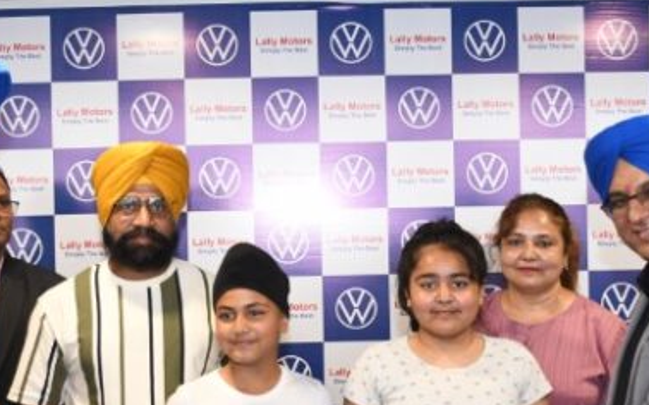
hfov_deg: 33.0
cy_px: 261
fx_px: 1096
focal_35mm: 62
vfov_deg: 20.9
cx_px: 304
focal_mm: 22
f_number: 4
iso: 1000
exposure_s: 1/125
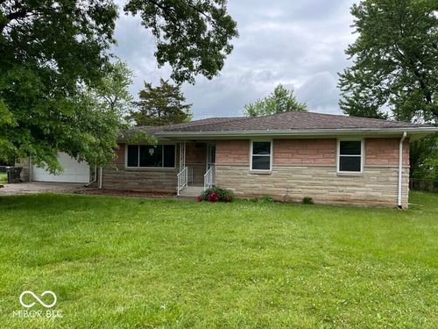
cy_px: 164
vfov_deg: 53.1
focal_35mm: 26
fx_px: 329
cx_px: 219
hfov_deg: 67.3
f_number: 1.6
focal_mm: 5.1
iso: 50
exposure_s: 1/1672
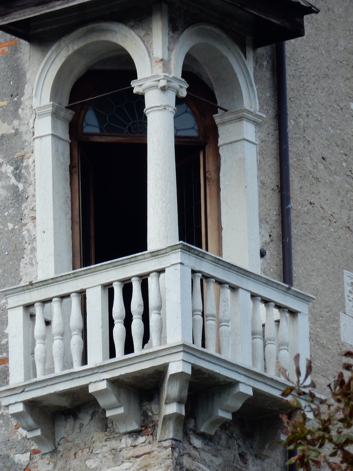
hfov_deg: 1.7
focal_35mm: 862
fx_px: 11722
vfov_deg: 2.3
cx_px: 152
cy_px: 184
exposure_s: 1/160
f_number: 6.4
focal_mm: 112.2
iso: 140
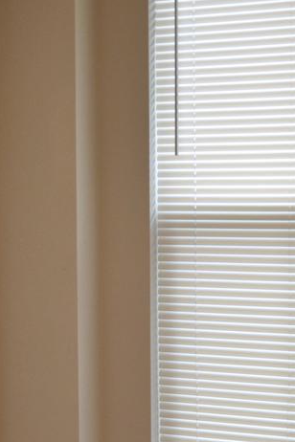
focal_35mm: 155
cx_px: 227
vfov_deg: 13.2
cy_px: 366
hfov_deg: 8.9
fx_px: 1901
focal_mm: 31
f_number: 5
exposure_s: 1/100
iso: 400
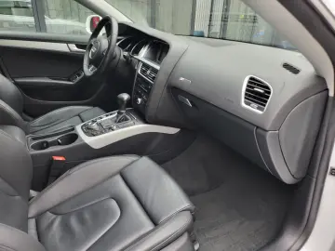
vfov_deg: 56.8
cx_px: 168
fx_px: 232
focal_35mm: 24
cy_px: 126
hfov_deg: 71.6
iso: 125
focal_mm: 5
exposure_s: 1/100
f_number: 1.8
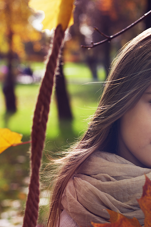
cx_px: 121
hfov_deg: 12.1
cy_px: 113
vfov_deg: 18.1
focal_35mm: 113
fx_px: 711
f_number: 4.5
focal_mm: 50
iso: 100
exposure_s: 1/125
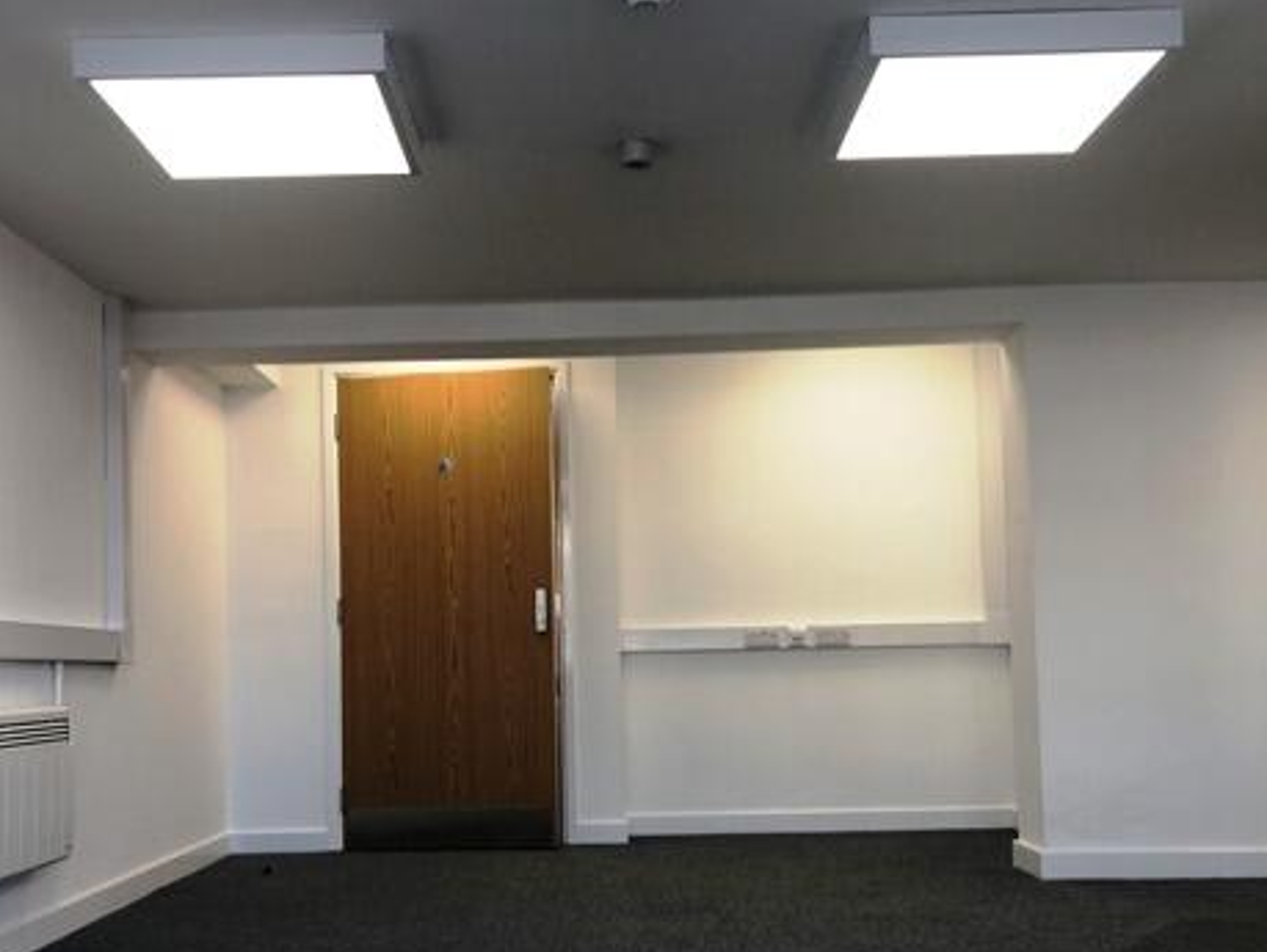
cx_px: 616
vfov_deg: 36.6
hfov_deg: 47.8
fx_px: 1429
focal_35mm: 39
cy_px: 613
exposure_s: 1/100
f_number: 1.8
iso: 32
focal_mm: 3.99
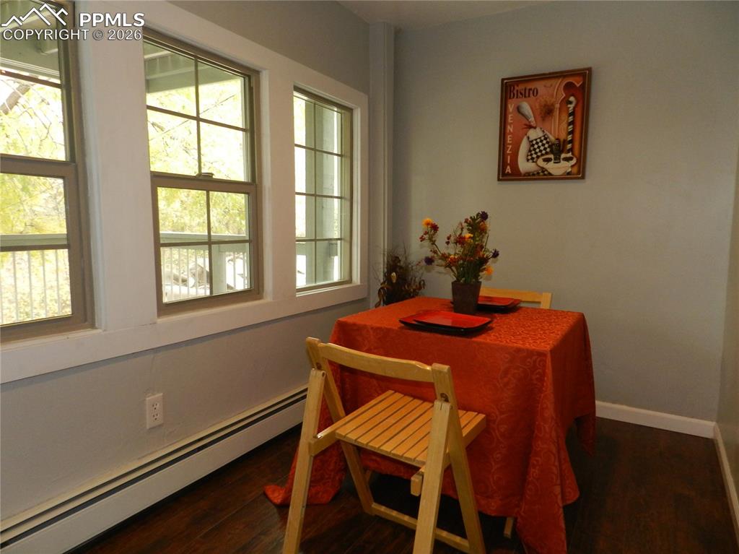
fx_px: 491
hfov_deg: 74.0
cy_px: 277
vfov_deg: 58.8
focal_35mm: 23
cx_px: 370
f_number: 3.4
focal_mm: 4
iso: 400
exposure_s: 1/20
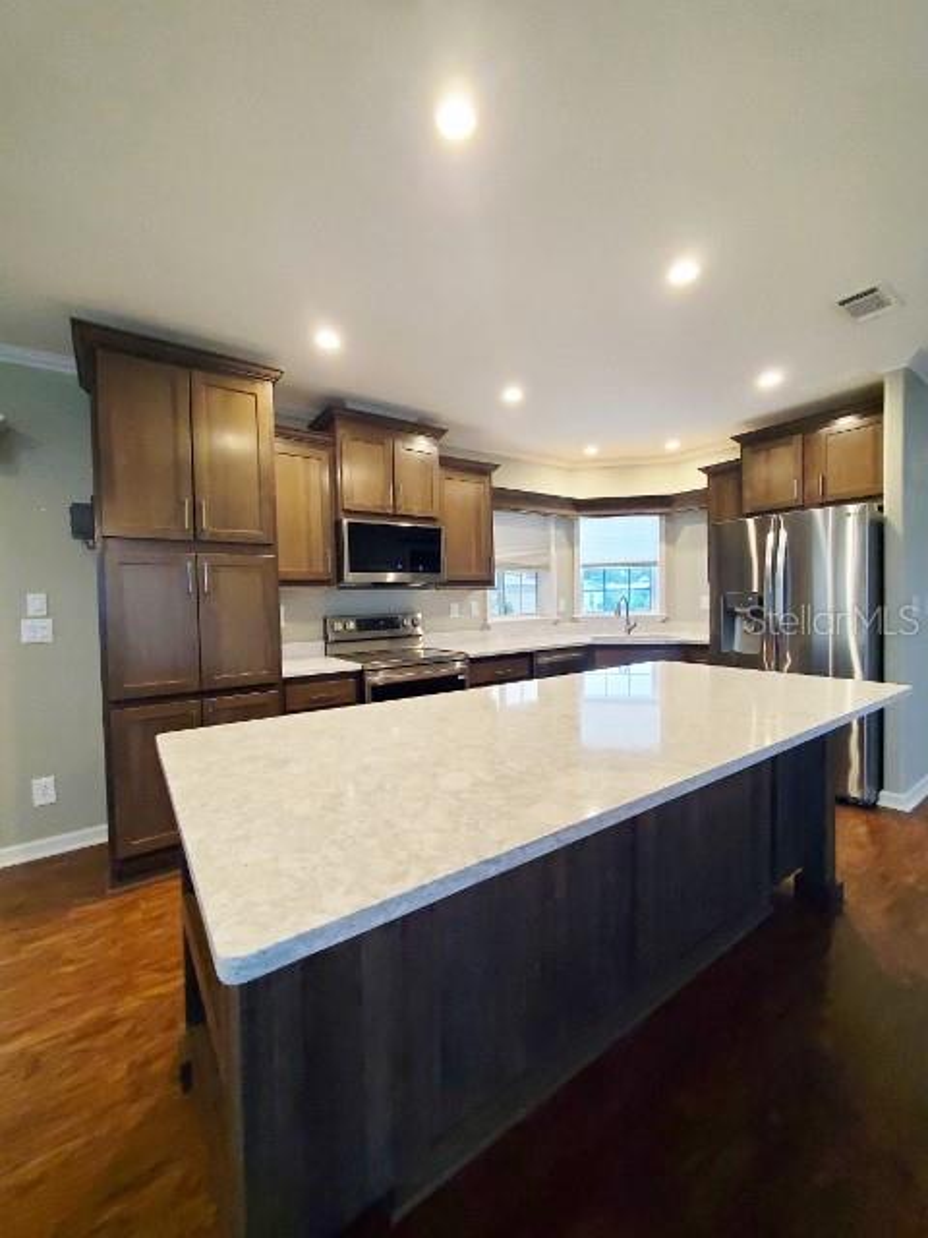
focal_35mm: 13
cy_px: 619
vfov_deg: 106.2
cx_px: 464
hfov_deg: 89.9
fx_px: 465
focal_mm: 1.8
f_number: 2.2
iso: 400
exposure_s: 1/60
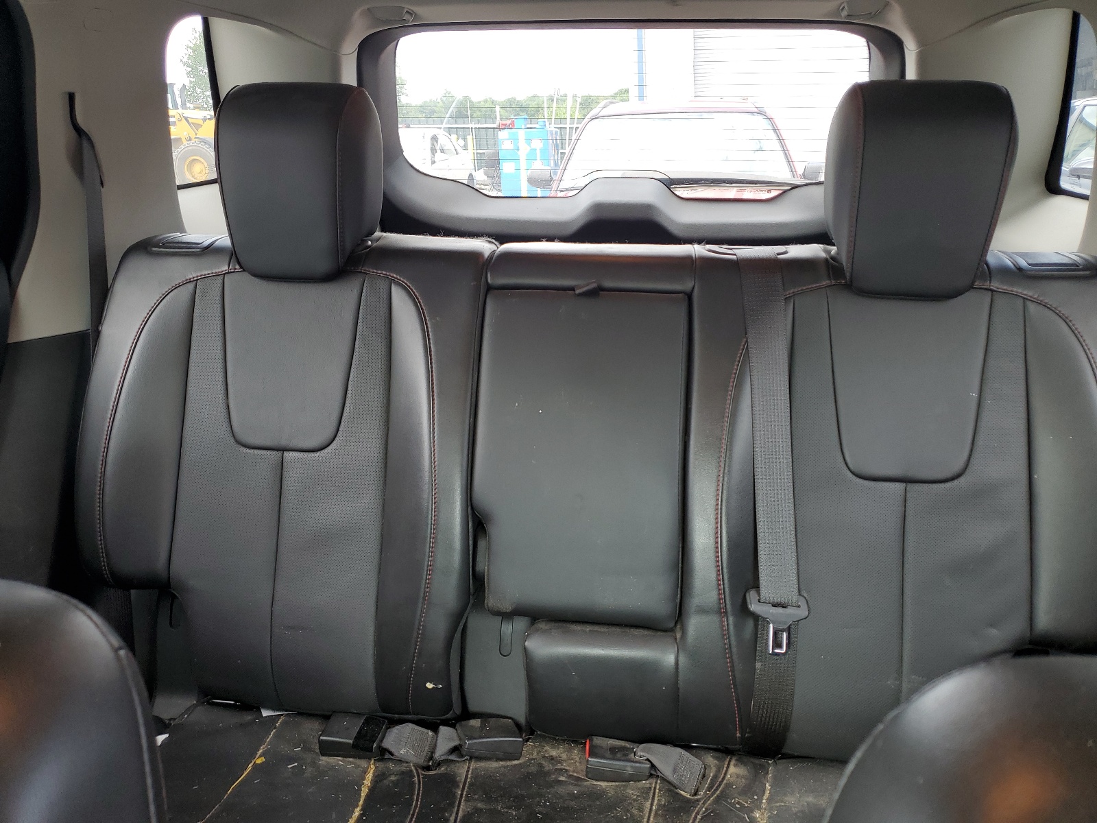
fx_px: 824
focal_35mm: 26
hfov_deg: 67.3
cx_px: 548
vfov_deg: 53.1
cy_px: 412
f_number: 1.5
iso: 50
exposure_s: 1/60.2
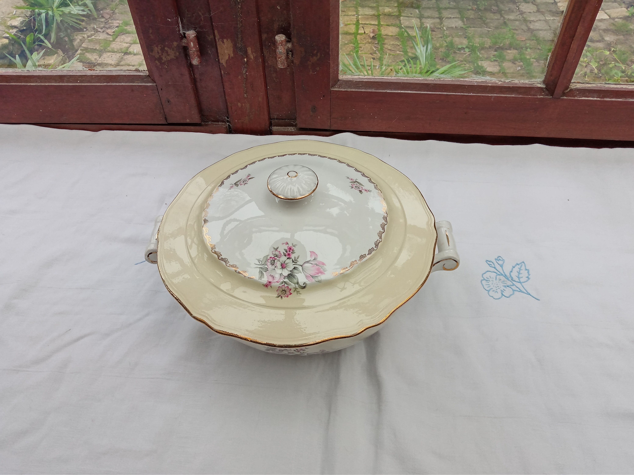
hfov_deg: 63.4
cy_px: 238
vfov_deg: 49.7
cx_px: 317
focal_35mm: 28
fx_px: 513
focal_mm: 3.57
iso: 116
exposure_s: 1/458
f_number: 1.8
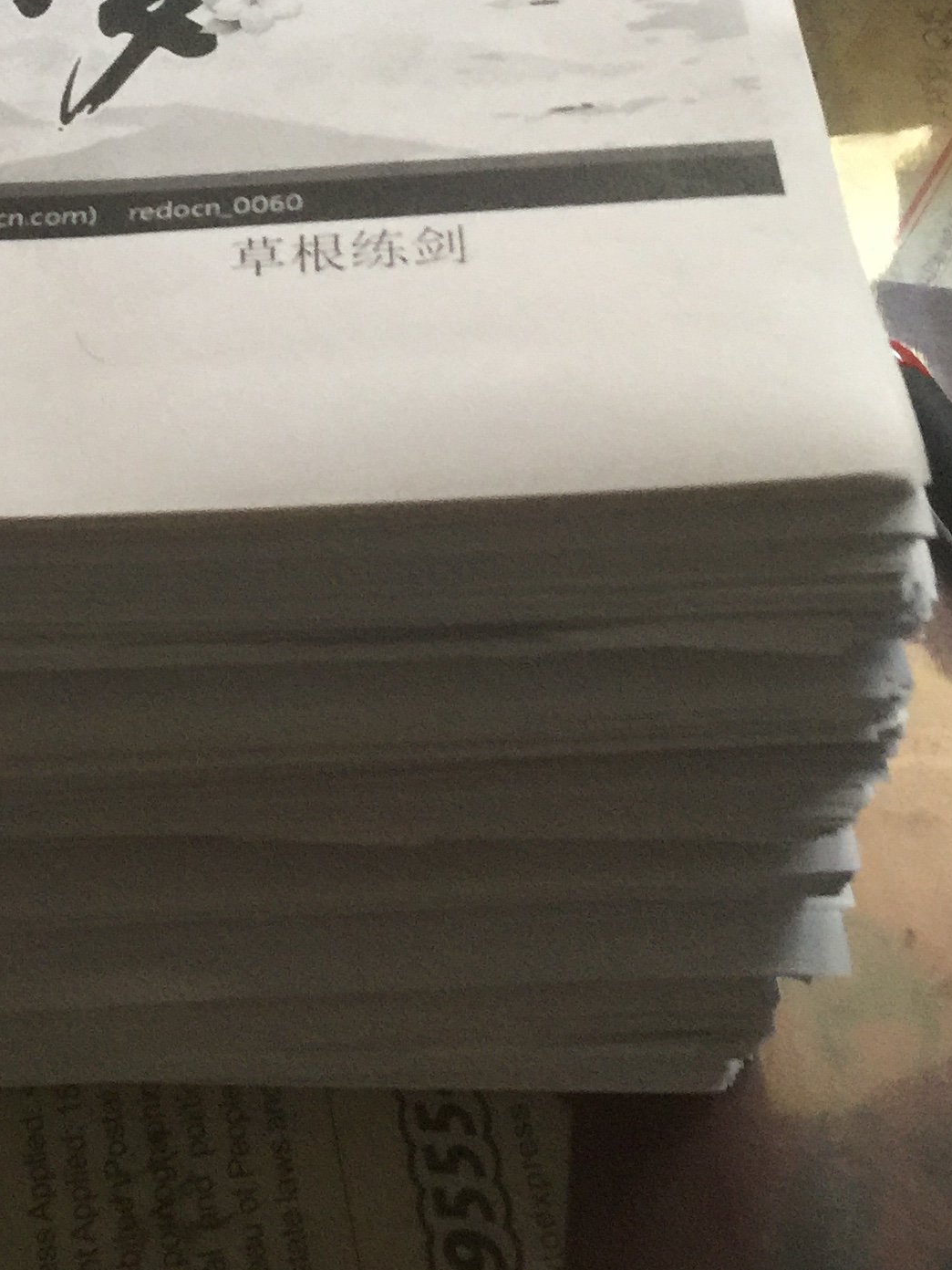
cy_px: 167
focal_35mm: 68
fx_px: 2493
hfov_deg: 21.2
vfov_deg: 27.7
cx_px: 109
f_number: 2.2
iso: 100
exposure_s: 1/17
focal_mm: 4.15
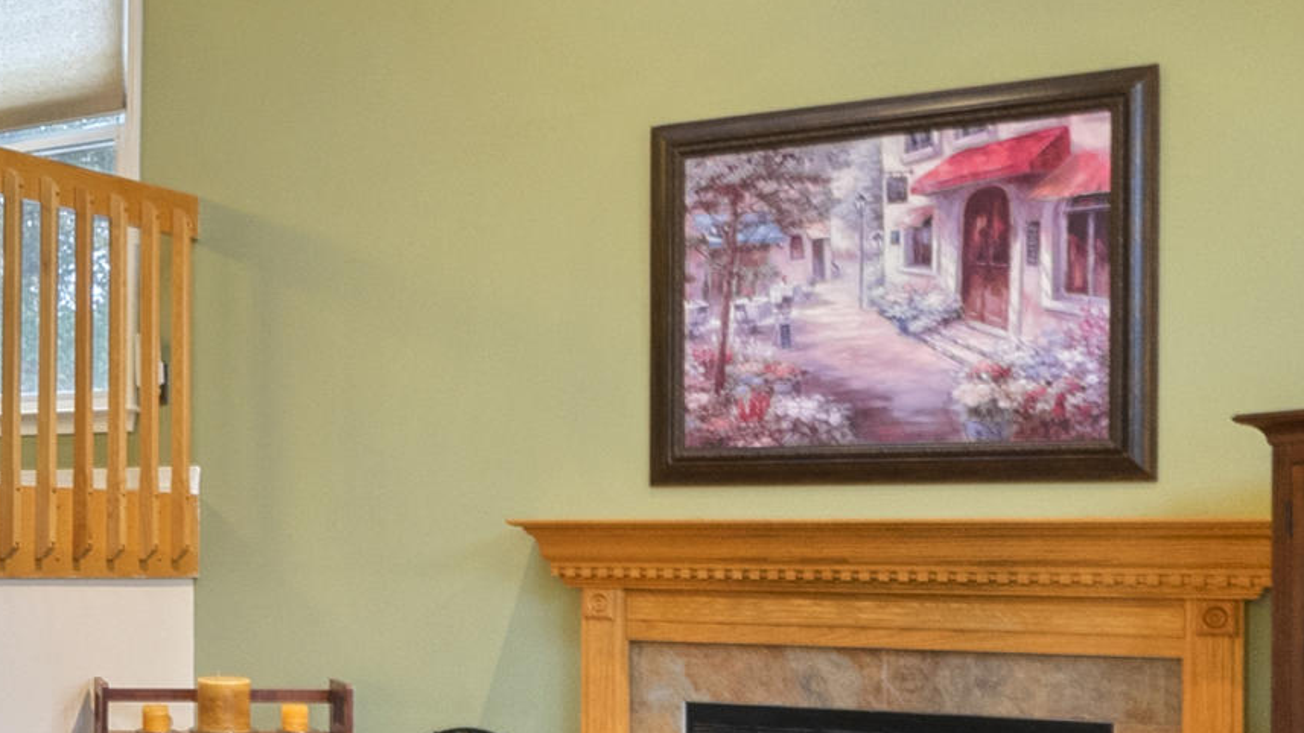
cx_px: 46
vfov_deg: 20.6
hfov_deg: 34.9
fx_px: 1902
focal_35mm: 55
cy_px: 847
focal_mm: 10
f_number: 9
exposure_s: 1/2.5
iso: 400
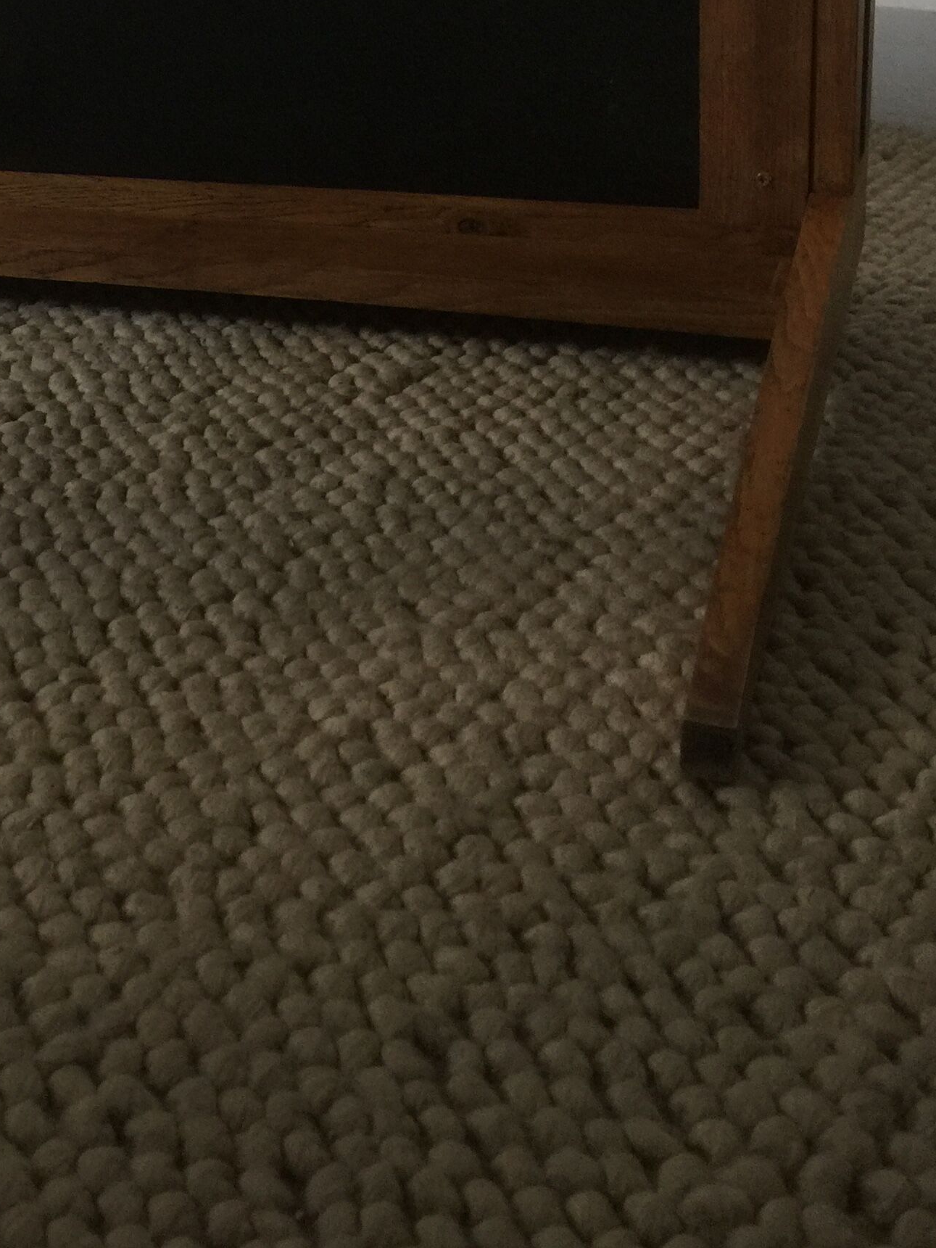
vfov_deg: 33.6
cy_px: 204
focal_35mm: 55
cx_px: 77
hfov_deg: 25.6
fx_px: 1983
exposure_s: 1/33
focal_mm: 4.15
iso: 50
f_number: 2.2
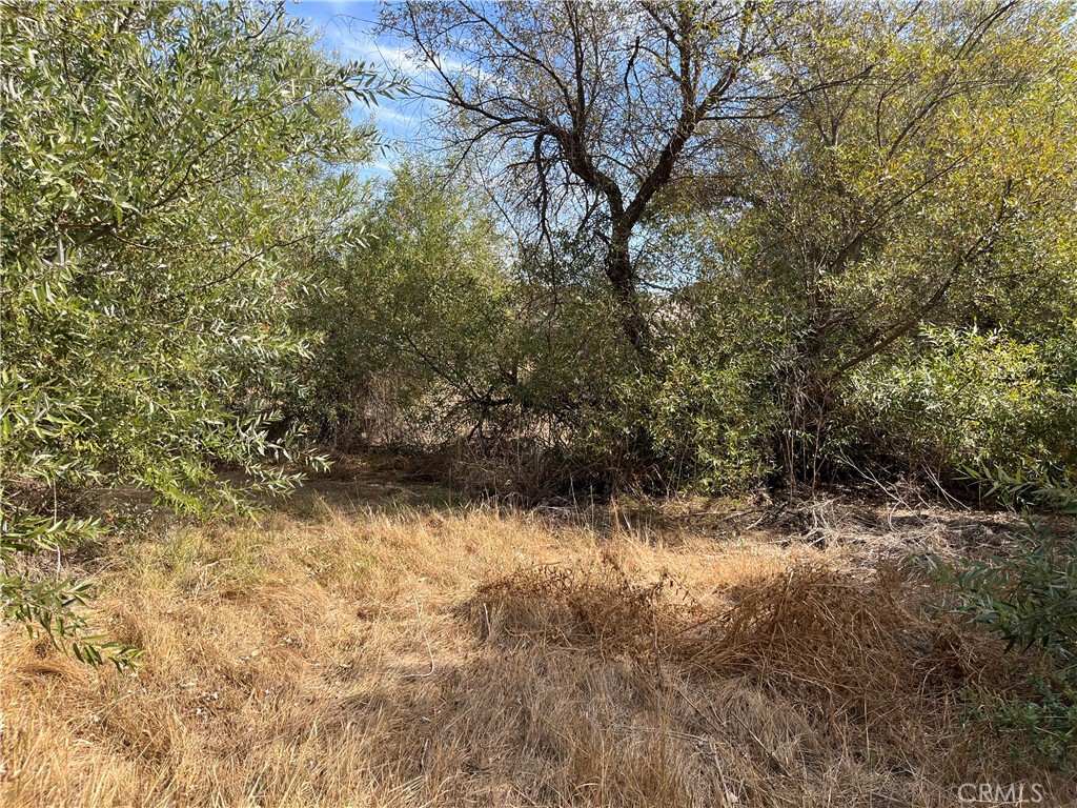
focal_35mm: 26
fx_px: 809
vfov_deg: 53.1
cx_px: 538
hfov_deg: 67.3
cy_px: 404
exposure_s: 1/975
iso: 50
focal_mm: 5.1
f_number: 1.6
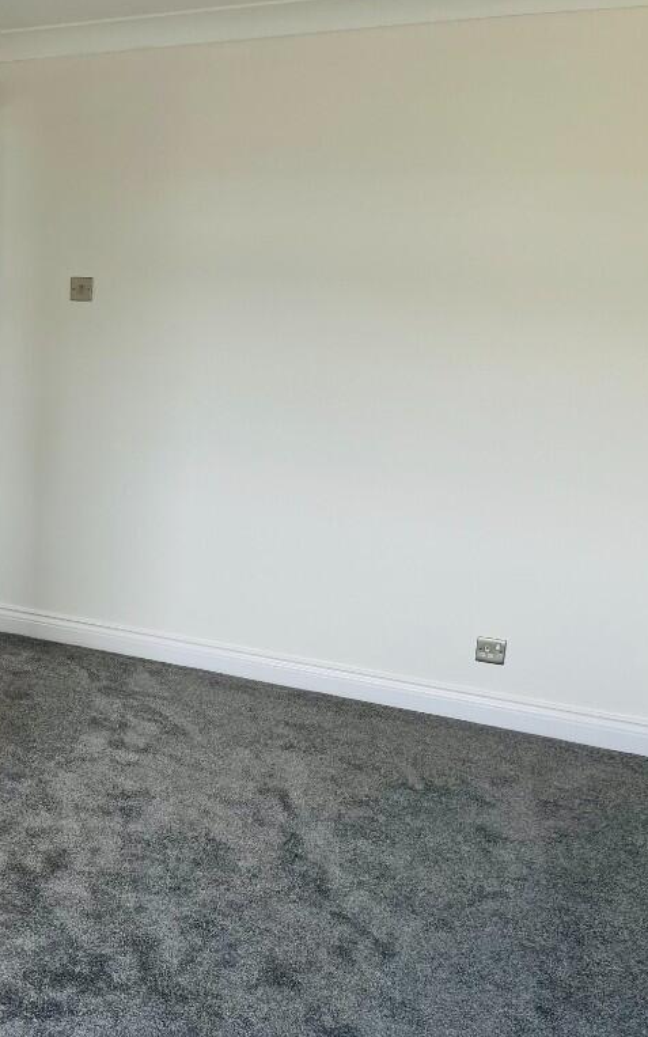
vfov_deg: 52.7
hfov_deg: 32.0
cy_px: 516
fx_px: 1045
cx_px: 12
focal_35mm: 37
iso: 32
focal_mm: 5.1
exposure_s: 1/126
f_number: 1.6
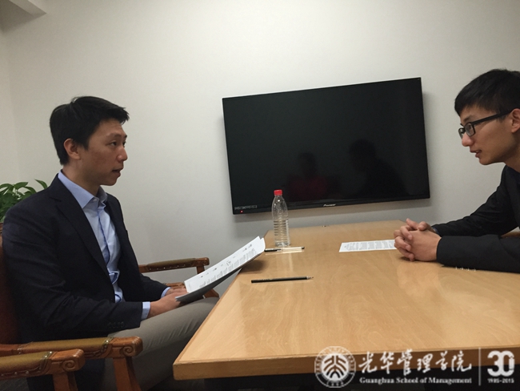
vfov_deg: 48.3
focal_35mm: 29
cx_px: 260
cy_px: 196
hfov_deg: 61.6
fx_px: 436
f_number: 2.2
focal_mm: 4.15
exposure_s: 1/33
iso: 160
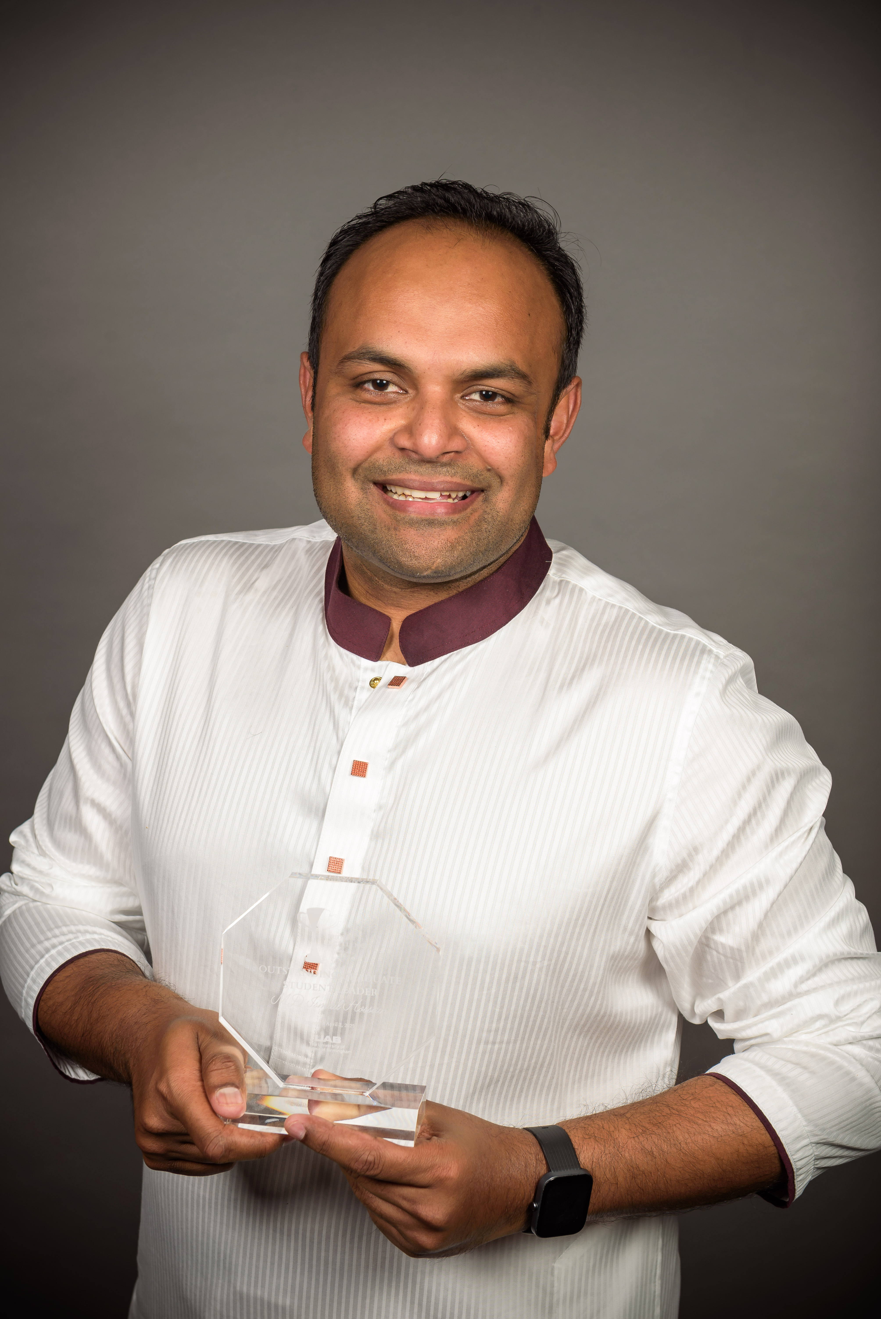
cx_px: 440
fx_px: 2567
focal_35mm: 70
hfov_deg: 19.5
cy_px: 660
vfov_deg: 28.8
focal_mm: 70
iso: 100
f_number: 8
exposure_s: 1/200
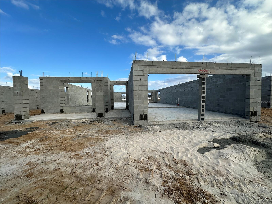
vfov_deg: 85.7
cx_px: 136
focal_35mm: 14
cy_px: 102
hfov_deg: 102.1
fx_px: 110
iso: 40
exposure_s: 1/1642
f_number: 2.2
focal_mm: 2.22
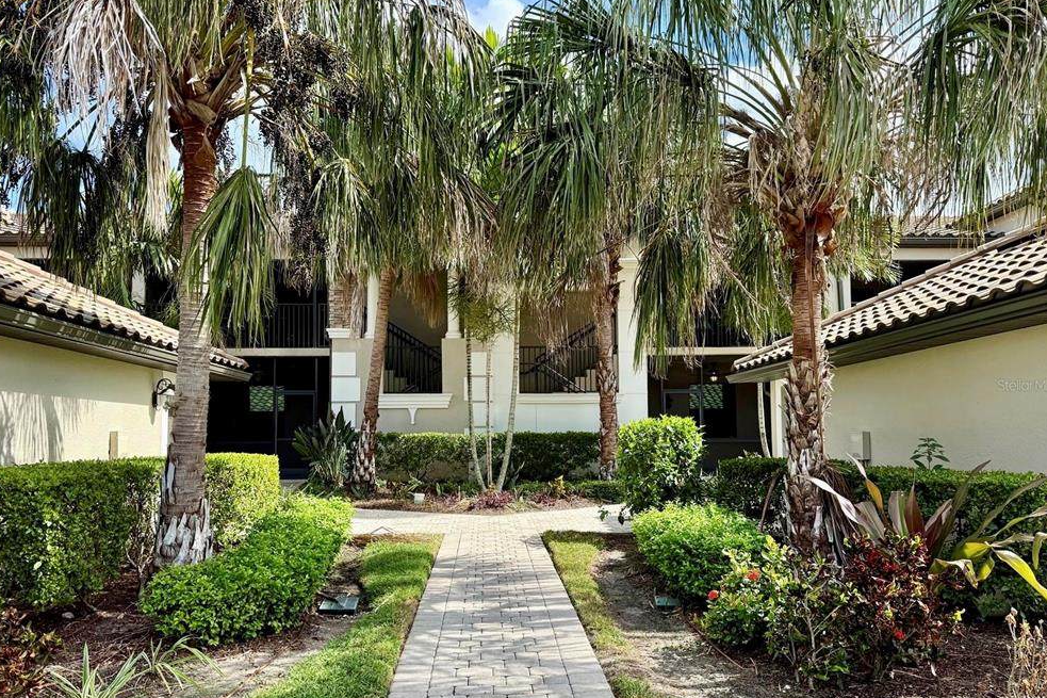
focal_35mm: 26
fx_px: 756
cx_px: 517
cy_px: 385
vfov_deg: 49.5
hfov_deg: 69.4
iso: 100
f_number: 1.78
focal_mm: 6.76
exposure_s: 1/2299
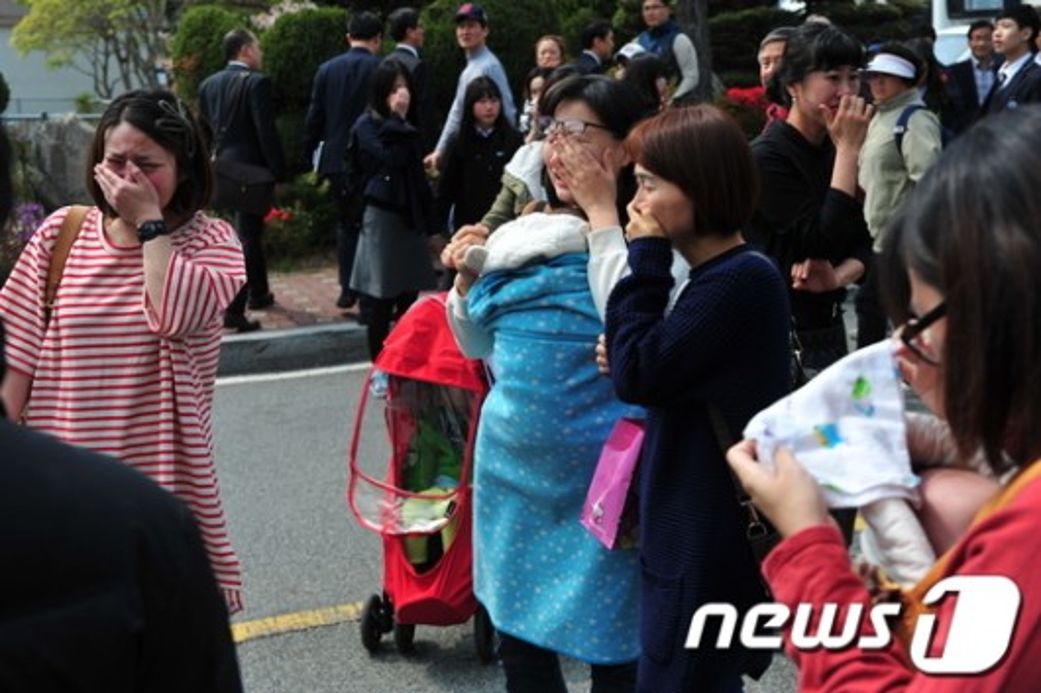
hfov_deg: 38.2
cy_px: 346
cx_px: 520
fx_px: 1503
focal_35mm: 52
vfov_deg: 26.0
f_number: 5.6
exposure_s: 1/800
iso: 200
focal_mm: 52
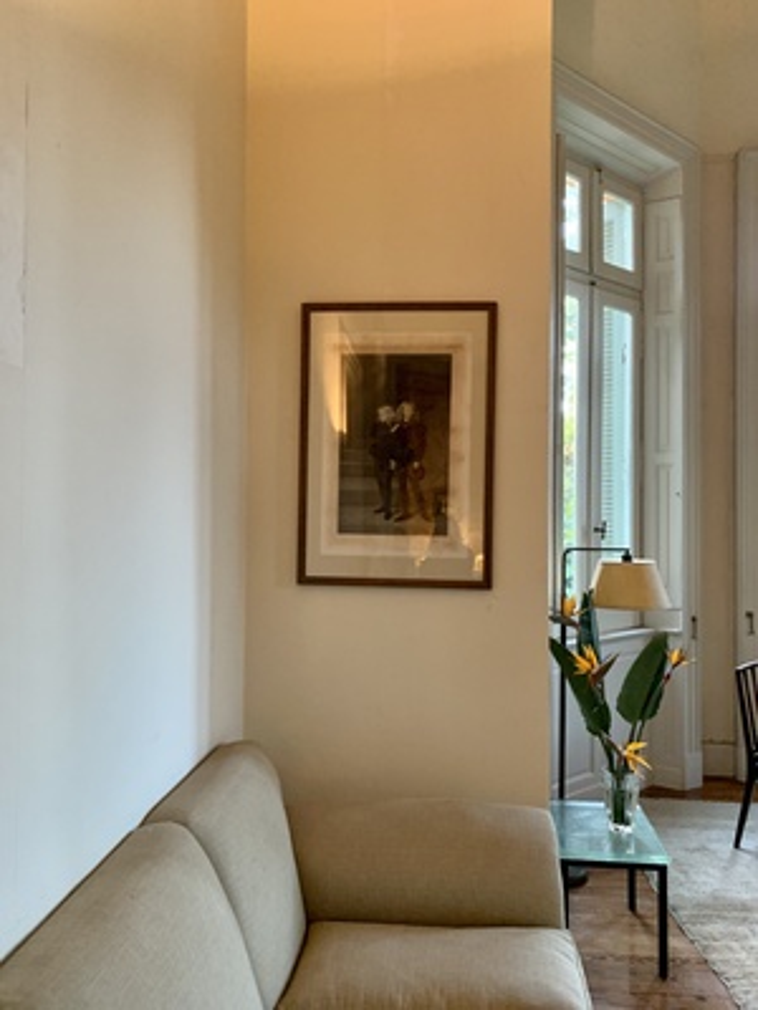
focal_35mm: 26
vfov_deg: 67.3
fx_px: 759
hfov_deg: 53.1
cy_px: 505
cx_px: 379
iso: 320
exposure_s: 1/50
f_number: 1.8
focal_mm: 4.25
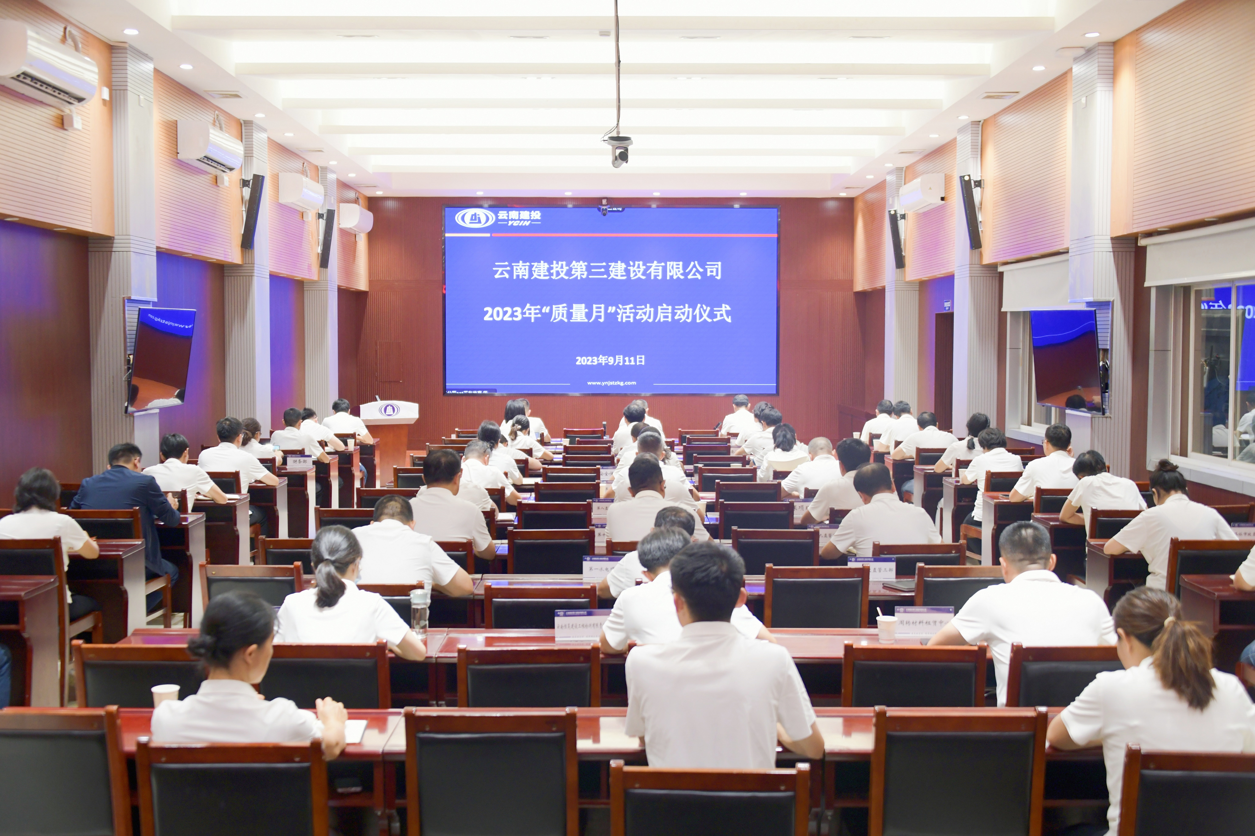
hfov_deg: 48.5
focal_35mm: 40
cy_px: 418
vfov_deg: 33.4
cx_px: 628
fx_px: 1394
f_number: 4
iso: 1250
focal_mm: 40
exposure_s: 1/100
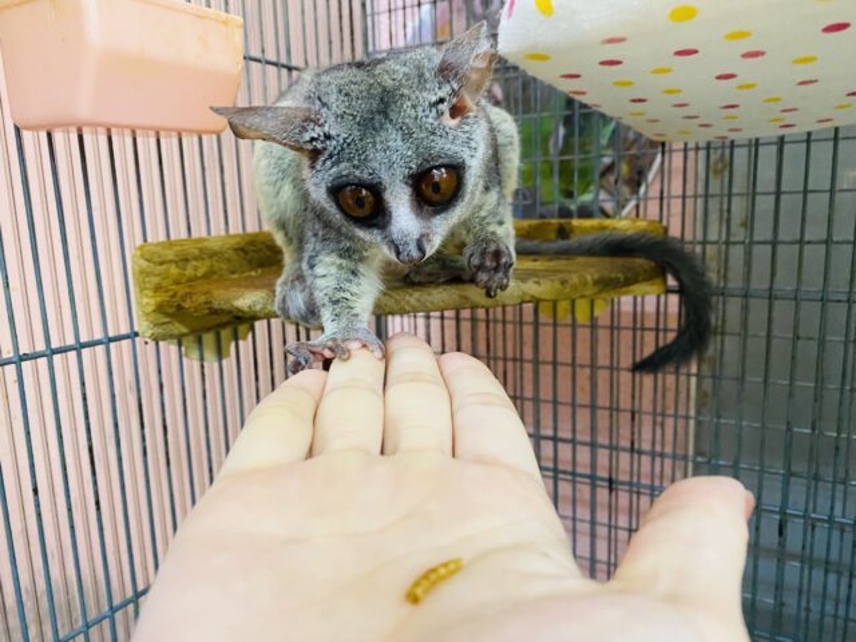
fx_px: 643
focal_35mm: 26
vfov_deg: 53.1
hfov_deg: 67.3
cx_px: 428
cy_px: 321
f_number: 1.8
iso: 400
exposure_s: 1/50
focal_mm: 4.25
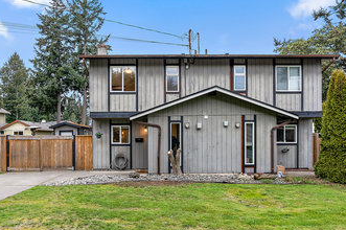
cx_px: 149
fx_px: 240
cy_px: 134
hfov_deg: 71.2
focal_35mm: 25
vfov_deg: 51.0
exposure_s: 1/125
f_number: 6.3
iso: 320
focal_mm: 19
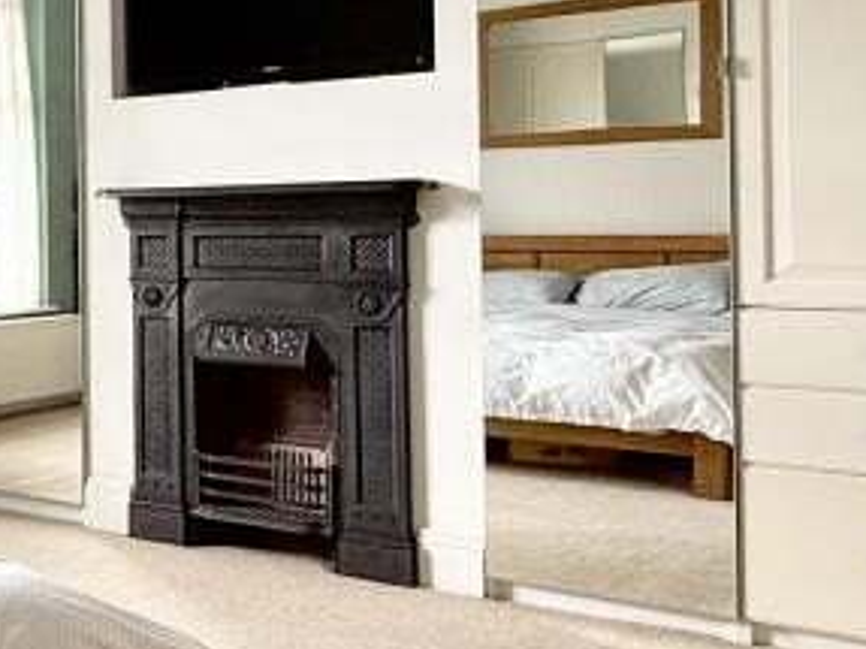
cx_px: -308
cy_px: 235
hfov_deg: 29.4
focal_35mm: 50
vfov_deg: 29.0
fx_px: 1250
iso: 64
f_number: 2.2
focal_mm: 2.22
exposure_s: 1/108
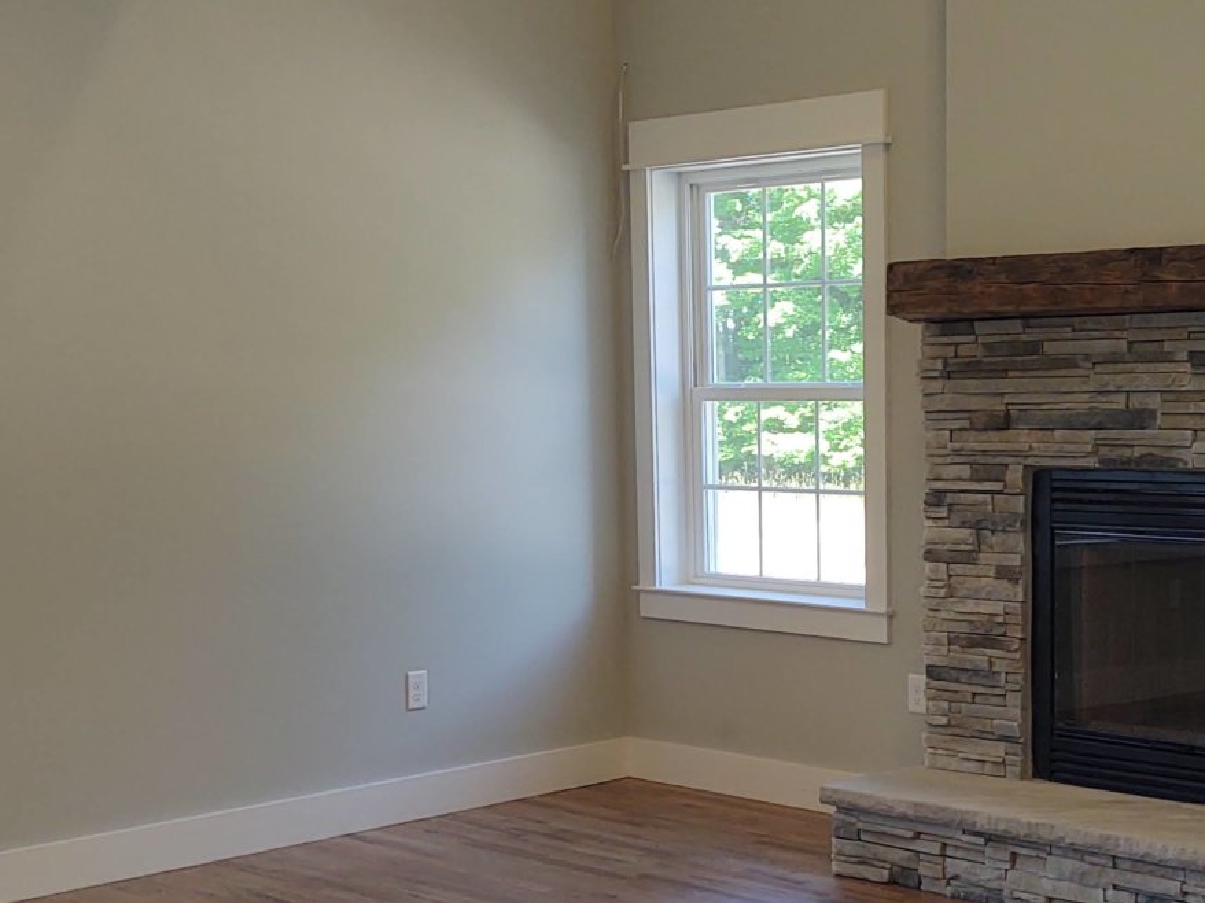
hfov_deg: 30.6
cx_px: 737
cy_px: 591
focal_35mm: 63
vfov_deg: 23.2
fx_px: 2192
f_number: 1.7
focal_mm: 4.75
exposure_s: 1/103
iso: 100
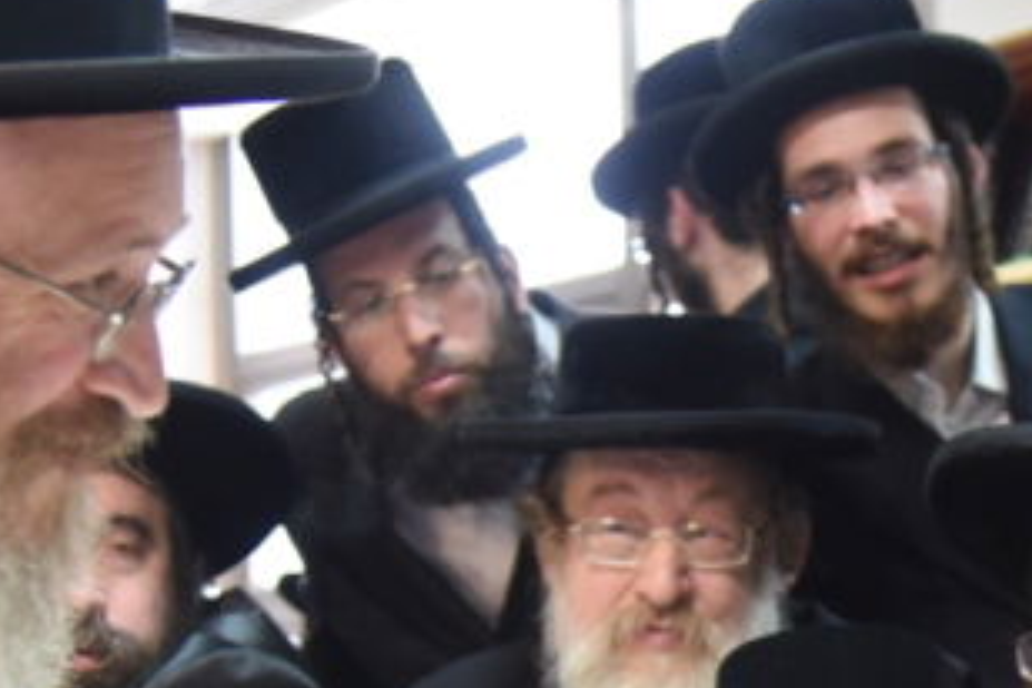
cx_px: 768
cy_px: 636
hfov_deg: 17.5
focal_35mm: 116
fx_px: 3325
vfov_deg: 11.7
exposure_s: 1/100
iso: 1600
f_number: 4
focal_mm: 35
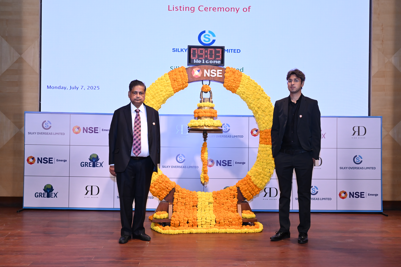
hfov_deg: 54.4
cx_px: 200
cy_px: 134
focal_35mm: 35
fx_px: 390
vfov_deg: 37.9
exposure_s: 1/125
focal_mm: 35
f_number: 5
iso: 1600
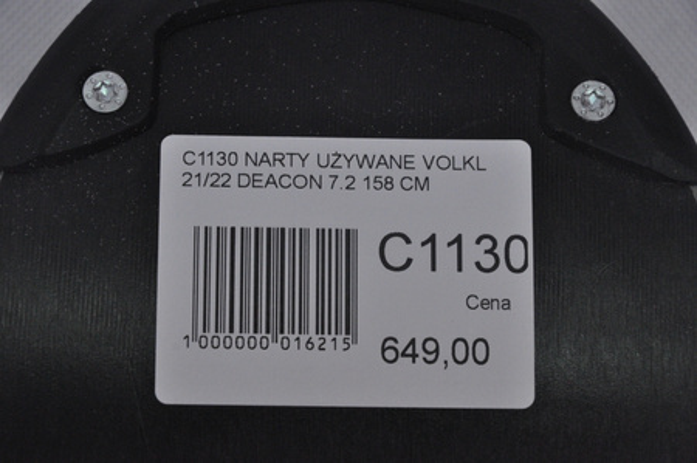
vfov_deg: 8.7
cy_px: 232
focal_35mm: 158
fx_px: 3046
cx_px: 348
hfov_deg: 13.1
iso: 3200
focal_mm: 105
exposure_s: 1/125
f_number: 9.5
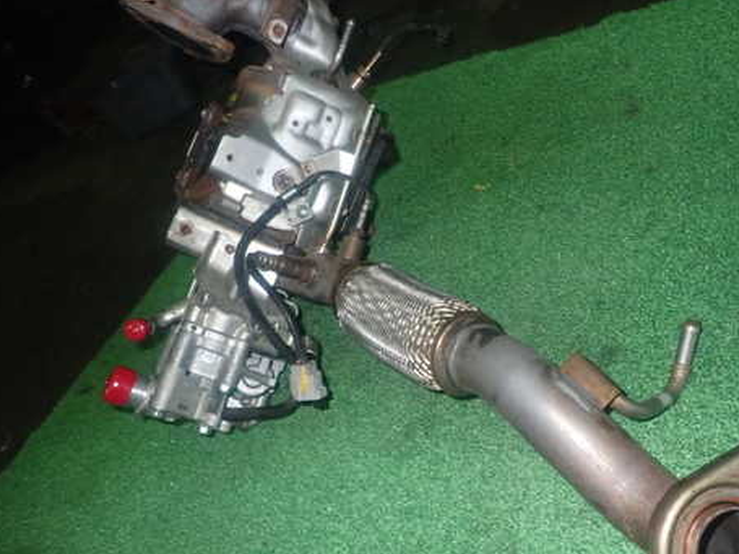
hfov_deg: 55.1
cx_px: 424
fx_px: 704
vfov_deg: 42.9
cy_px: 310
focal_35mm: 33
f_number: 5.6
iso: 800
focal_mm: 4.5
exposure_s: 1/30
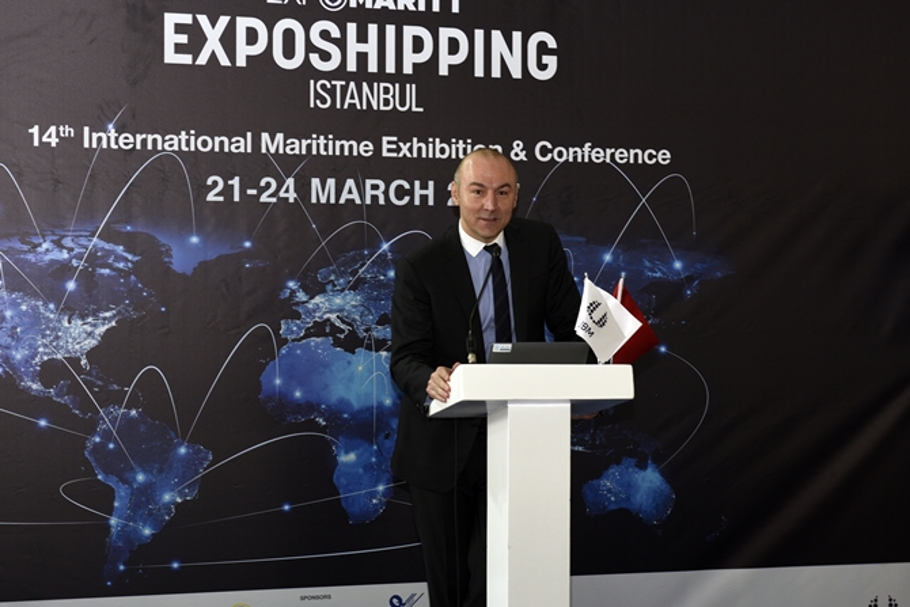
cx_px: 455
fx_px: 1770
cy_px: 304
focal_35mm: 70
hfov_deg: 28.8
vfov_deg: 19.5
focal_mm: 70
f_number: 6.3
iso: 640
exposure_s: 1/60
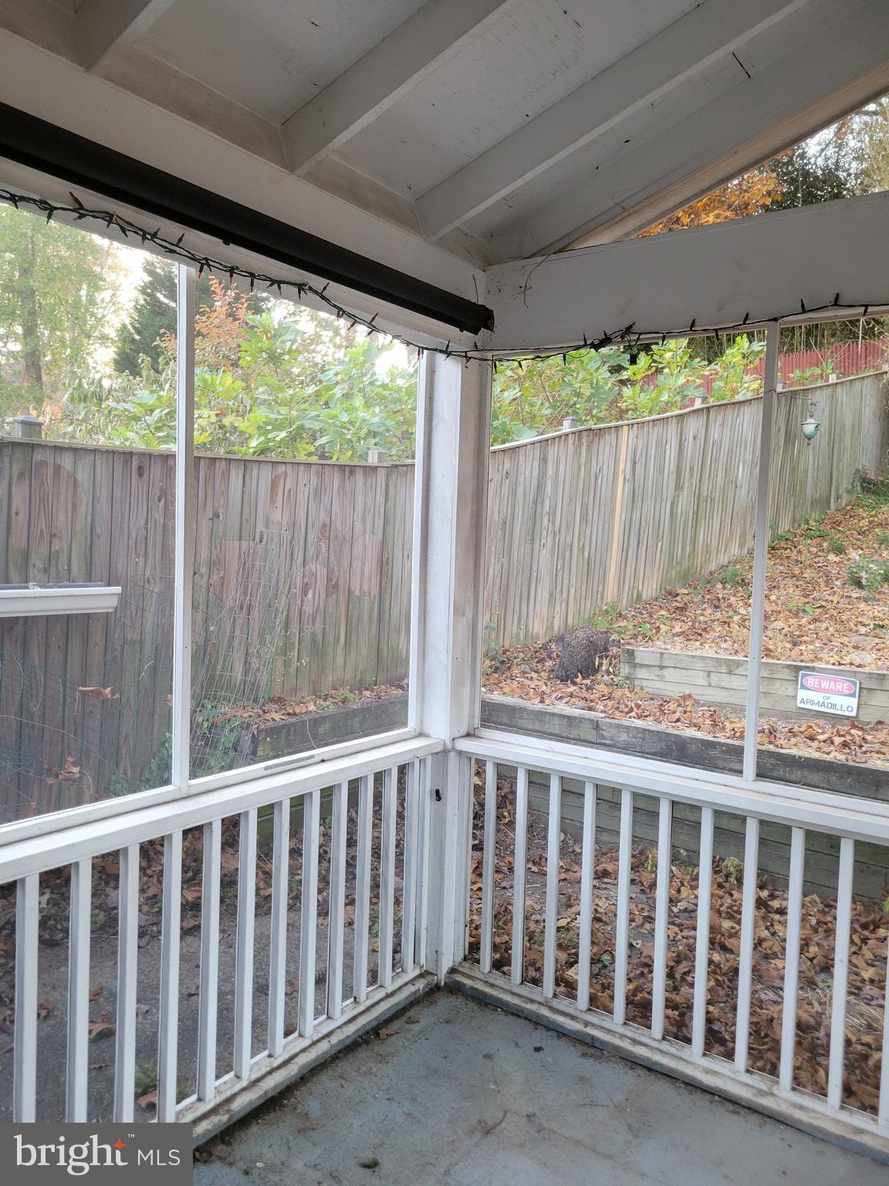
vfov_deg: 67.3
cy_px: 593
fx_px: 890
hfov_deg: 53.1
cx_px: 444
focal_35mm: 26
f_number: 1.8
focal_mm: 5.4
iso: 250
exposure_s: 1/60
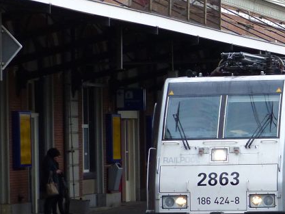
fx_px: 1968
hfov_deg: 8.2
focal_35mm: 239
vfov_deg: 6.2
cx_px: 288
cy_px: 85
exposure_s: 1/500
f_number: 2.8
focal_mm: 15
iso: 250
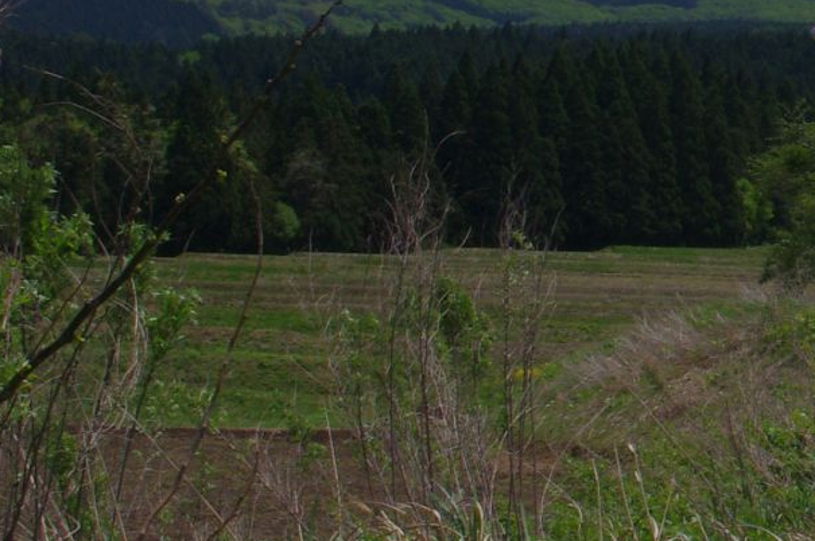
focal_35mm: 123
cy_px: 79
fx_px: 2782
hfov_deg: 15.5
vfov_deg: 11.1
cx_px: 1192
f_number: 16
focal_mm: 21
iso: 200
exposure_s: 1/250
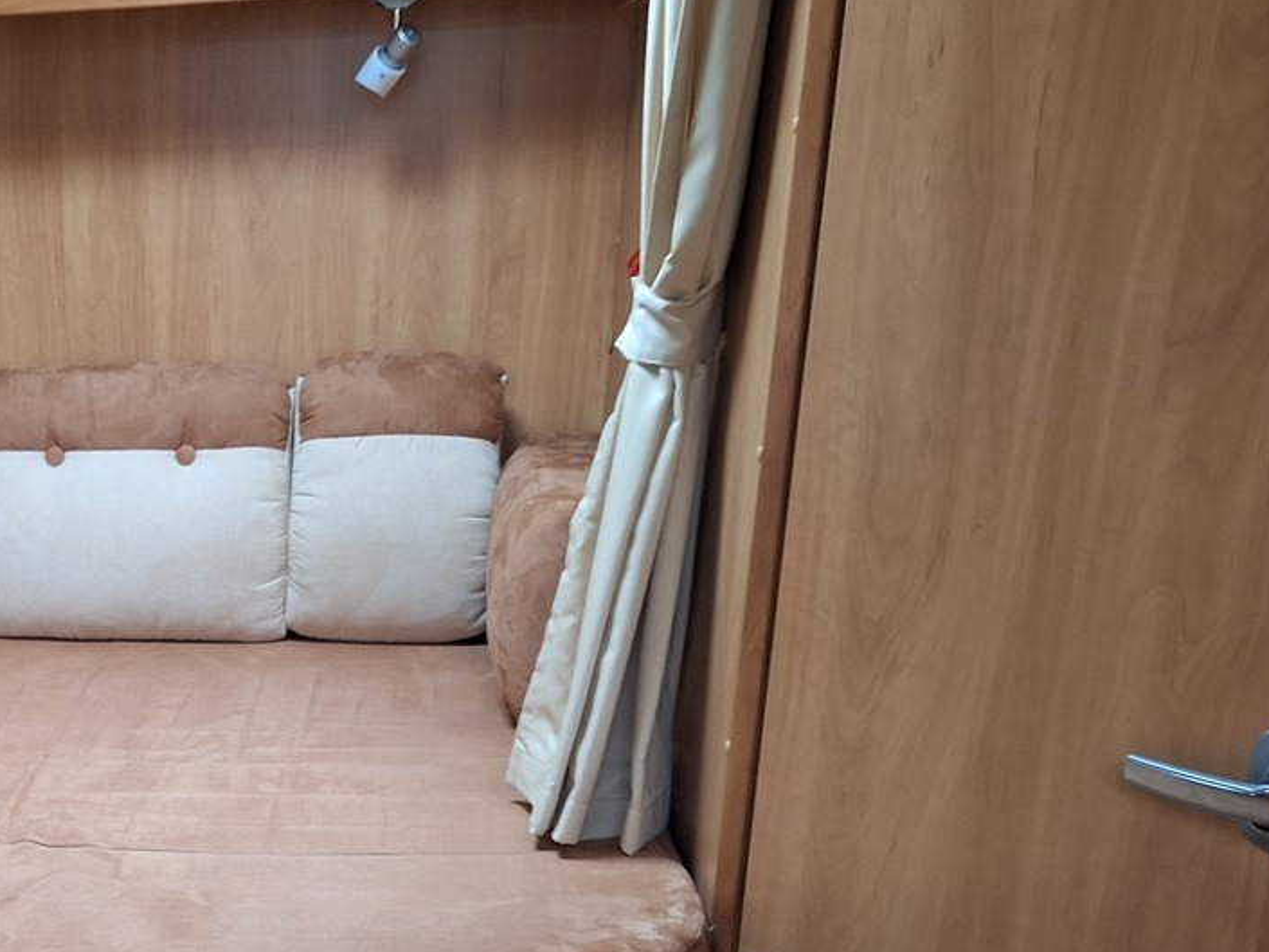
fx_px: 1723
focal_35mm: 47
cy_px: 792
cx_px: -7
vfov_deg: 30.0
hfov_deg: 36.3
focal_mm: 5.54
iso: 320
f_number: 1.8
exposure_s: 1/25
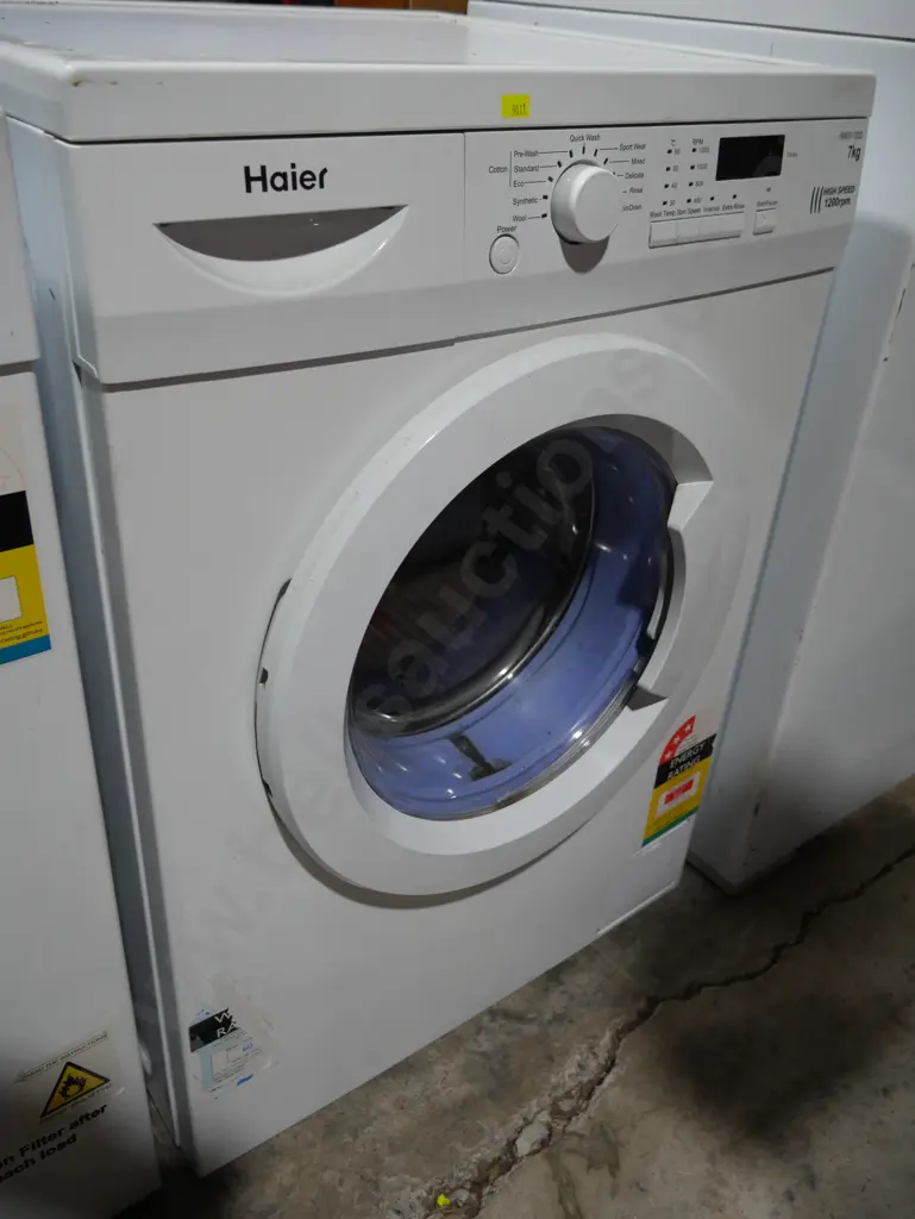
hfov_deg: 49.8
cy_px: 610
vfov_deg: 63.4
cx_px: 458
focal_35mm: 28
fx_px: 986
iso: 200
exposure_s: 1/100
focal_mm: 14
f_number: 3.5
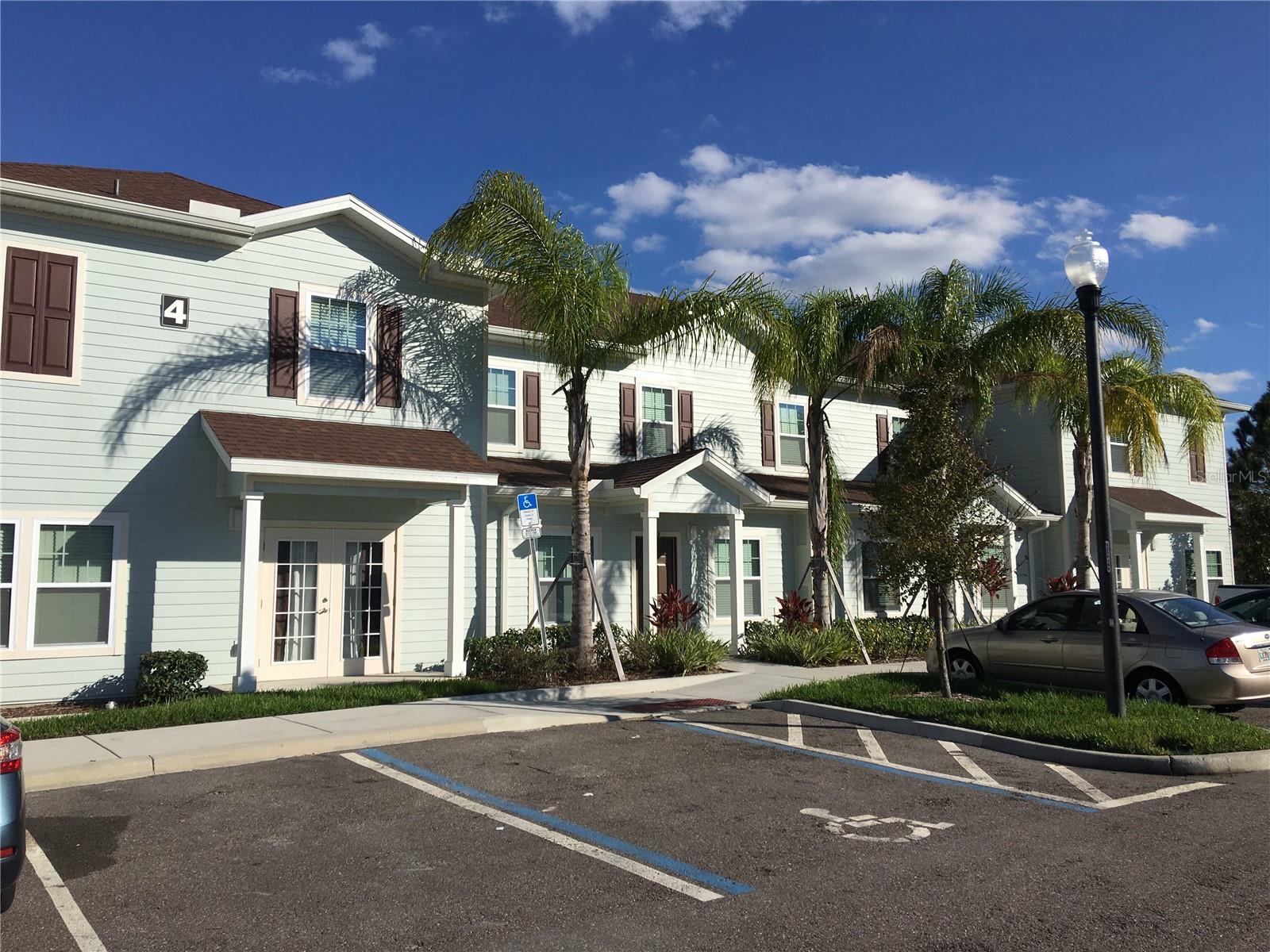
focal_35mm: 29
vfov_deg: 48.2
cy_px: 476
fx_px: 1064
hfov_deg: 61.7
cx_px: 635
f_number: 2.2
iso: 25
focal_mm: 4.15
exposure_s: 1/3344
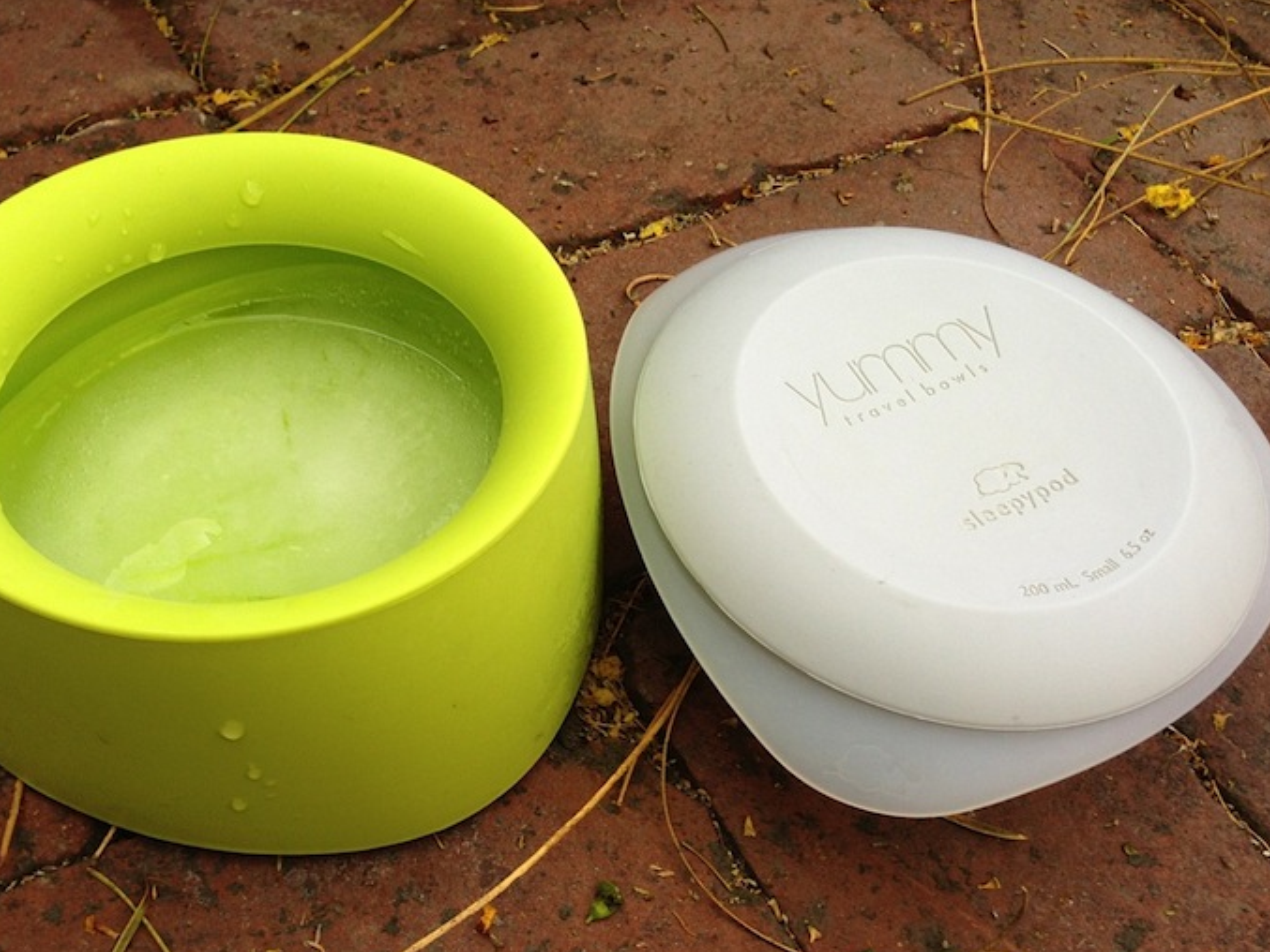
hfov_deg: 47.8
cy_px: 547
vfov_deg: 36.8
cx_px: 580
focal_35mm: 39
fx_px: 1431
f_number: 2.4
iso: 50
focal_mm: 4.13
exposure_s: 1/60
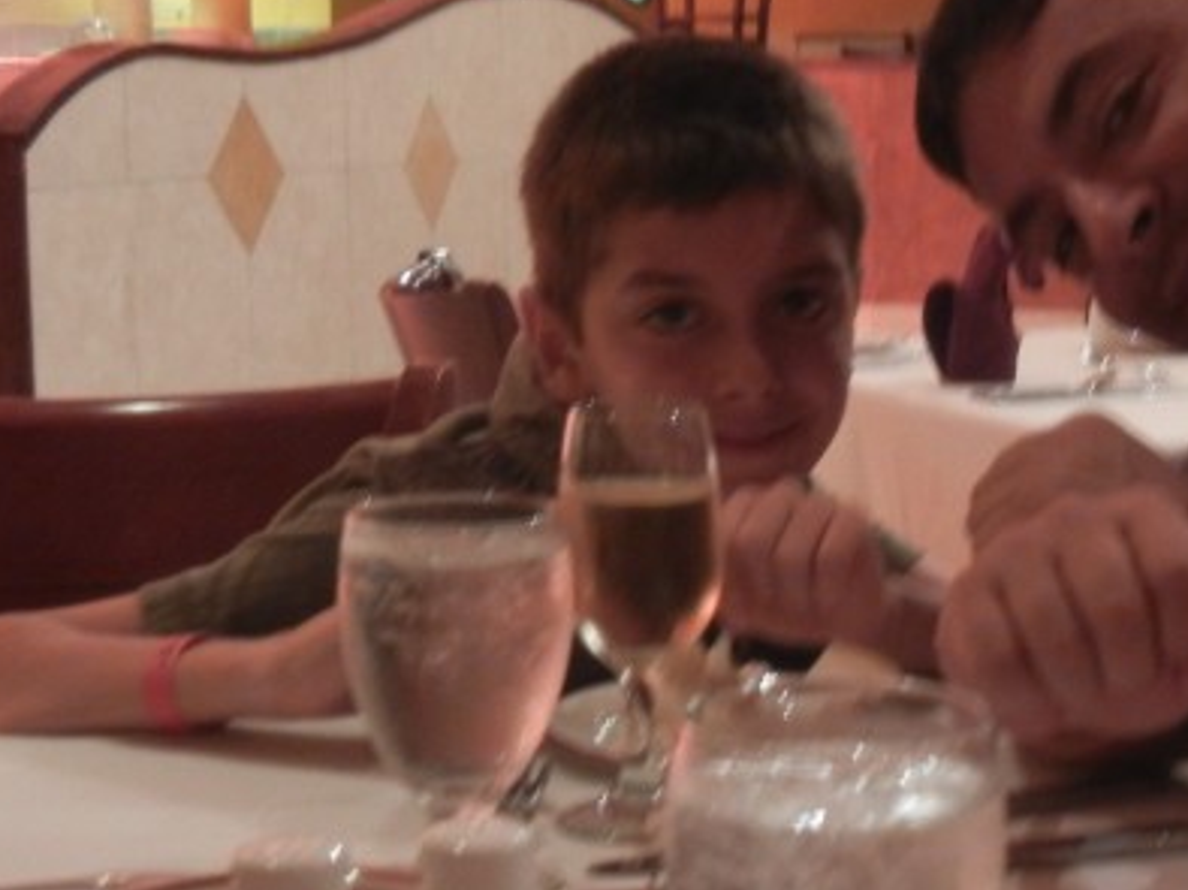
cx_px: 880
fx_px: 2675
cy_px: 462
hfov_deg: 24.8
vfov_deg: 18.9
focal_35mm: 78
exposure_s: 1
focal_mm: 5.4
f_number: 3.5
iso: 352
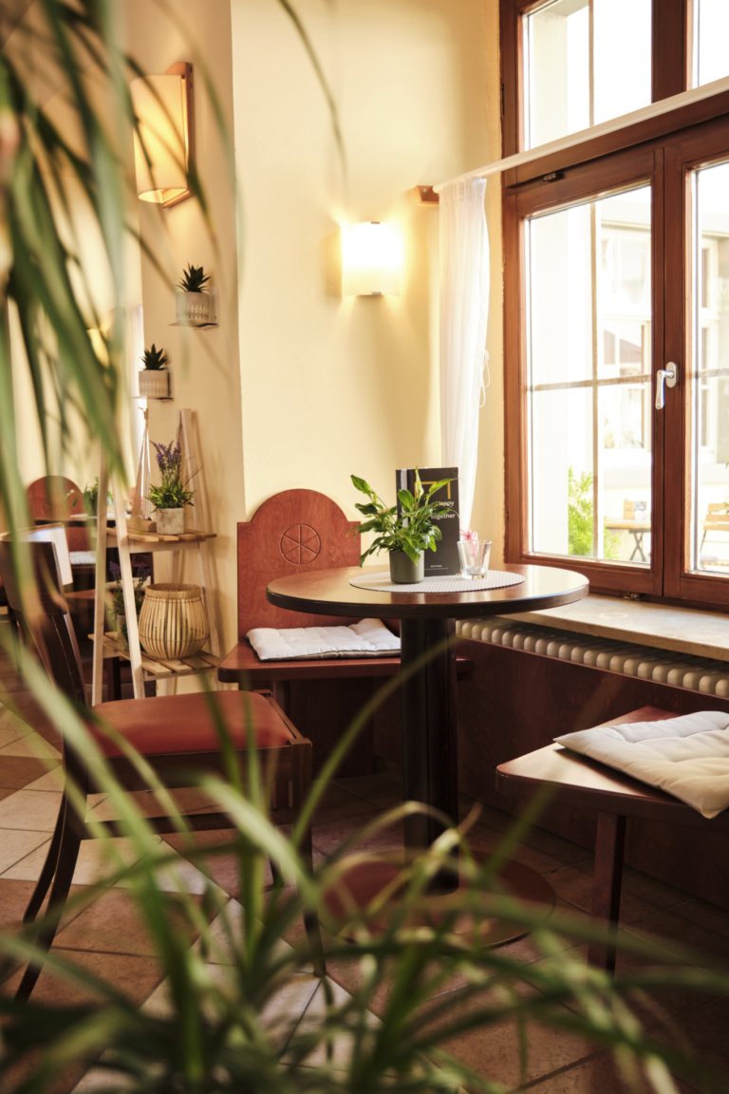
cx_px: 364
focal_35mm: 33
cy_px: 547
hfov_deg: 40.0
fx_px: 1002
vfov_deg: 57.2
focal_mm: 22
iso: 250
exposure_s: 1/50
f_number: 2.8
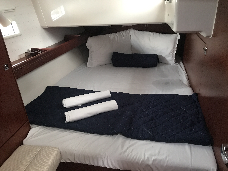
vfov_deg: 49.7
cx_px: 114
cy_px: 86
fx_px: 184
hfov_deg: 63.4
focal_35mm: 28
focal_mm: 3.99
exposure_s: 1/13
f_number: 1.8
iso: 100
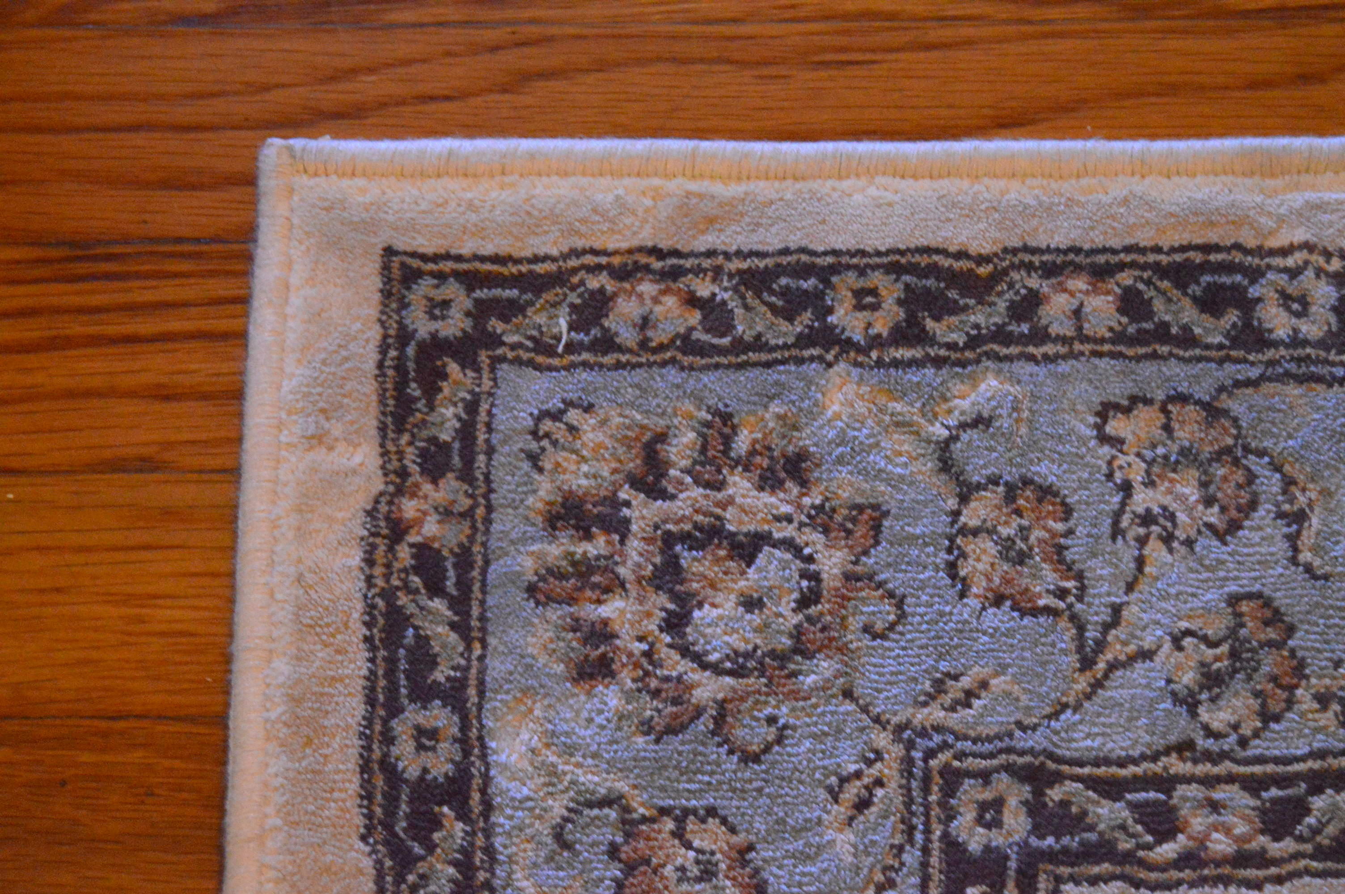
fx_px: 3080
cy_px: 447
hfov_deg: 24.6
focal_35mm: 82
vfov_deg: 16.5
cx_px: 672
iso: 3200
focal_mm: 55
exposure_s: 1/60
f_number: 5.6
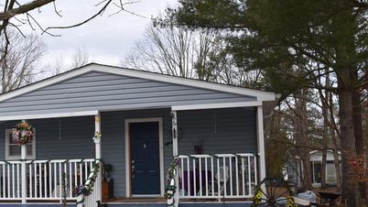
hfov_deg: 47.0
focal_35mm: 43
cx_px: 141
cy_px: 139
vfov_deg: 27.5
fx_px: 420
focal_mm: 22
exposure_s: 1/200
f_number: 7.1
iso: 100
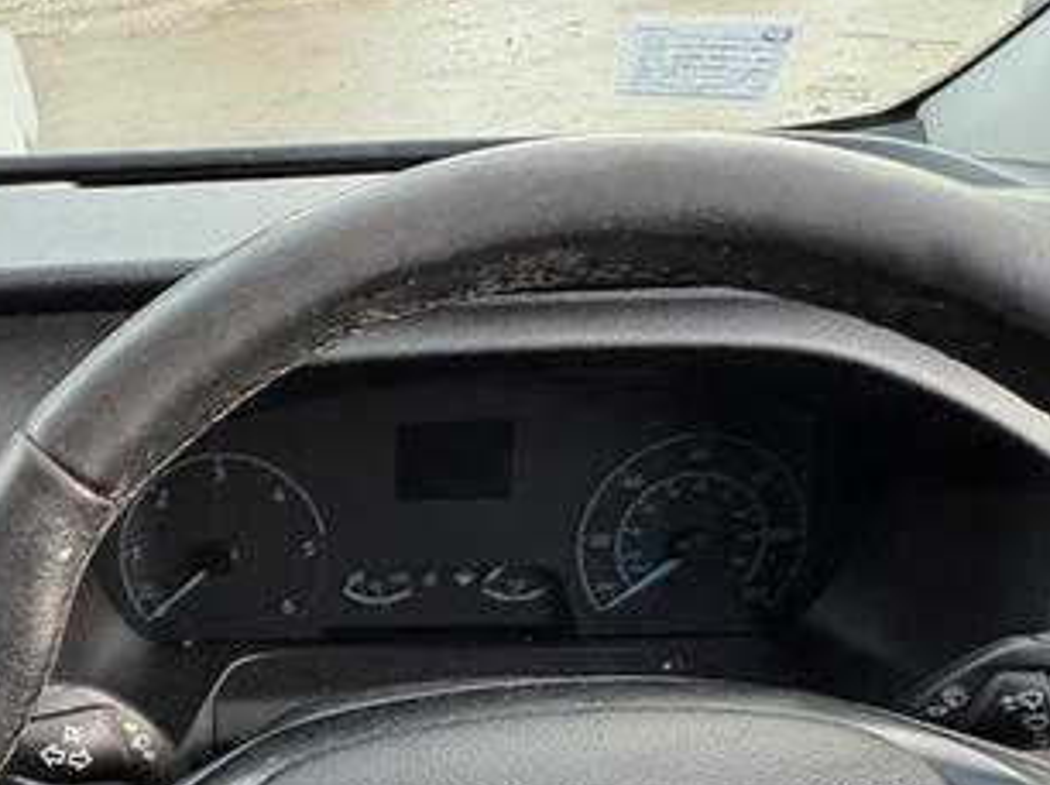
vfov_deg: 33.4
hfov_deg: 42.3
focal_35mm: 41
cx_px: 120
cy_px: 696
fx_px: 1243
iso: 400
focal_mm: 2.22
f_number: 2.2
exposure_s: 1/60
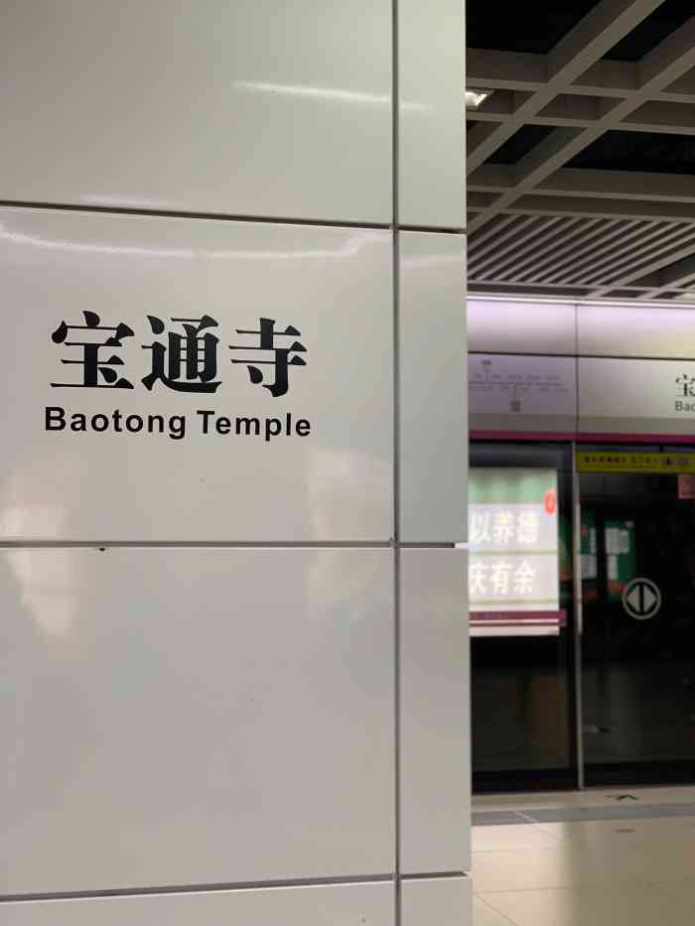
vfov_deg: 36.8
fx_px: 1392
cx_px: 348
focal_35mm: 52
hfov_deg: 28.0
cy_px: 463
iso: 80
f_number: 2.4
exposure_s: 1/50
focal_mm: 6
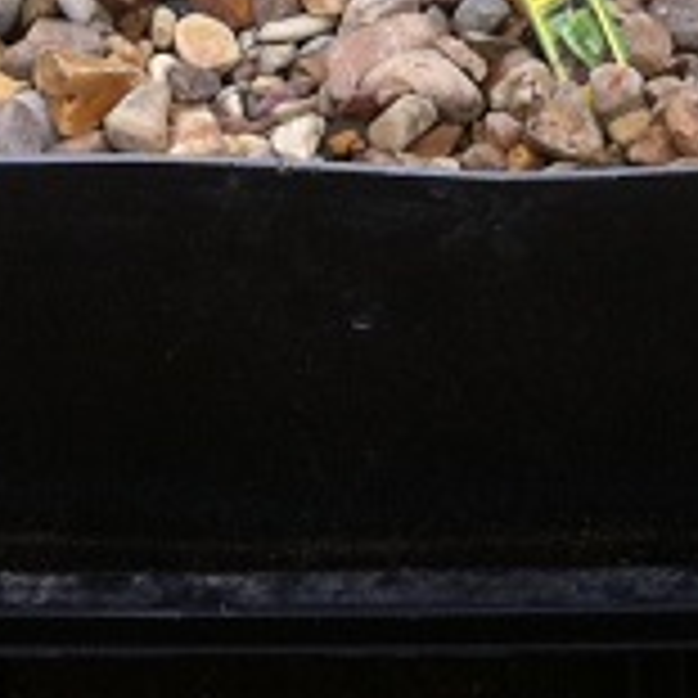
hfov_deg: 10.9
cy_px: -585
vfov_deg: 10.5
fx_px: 3536
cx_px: 964
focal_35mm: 155
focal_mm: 3.85
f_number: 2.8
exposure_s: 1/279
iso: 80
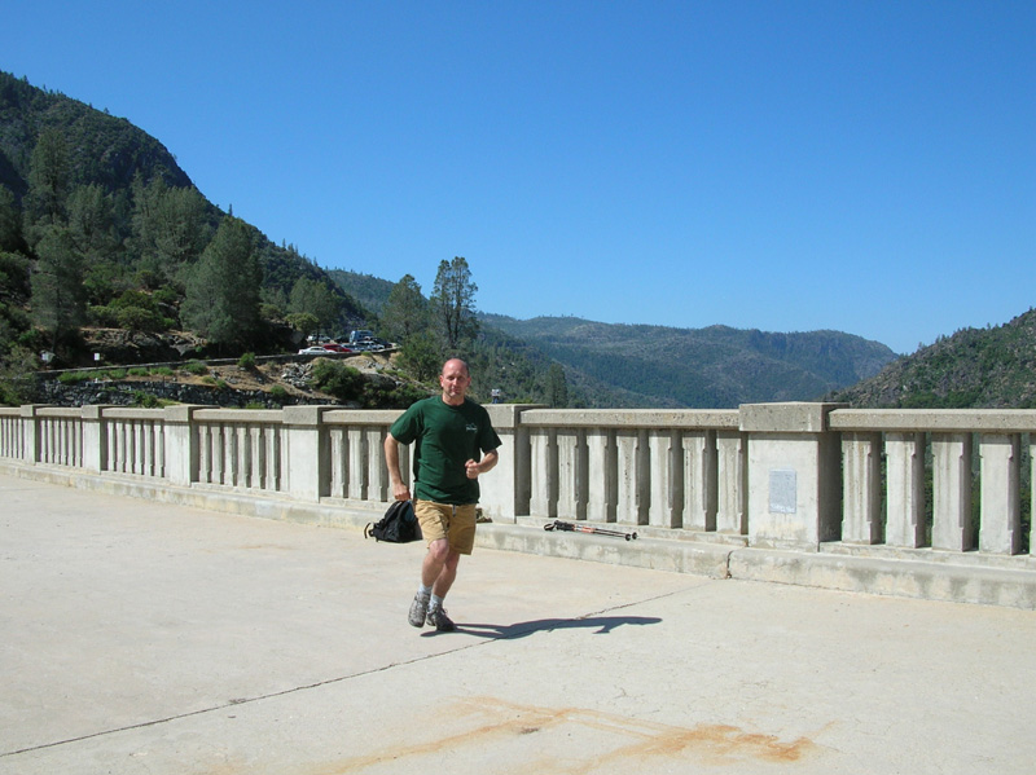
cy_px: 388
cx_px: 518
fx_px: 1047
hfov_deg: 52.7
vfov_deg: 40.7
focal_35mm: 35
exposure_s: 1/340
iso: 50
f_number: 5.6
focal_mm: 5.8
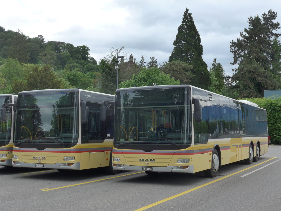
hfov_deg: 36.8
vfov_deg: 28.0
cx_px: 140
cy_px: 106
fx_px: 422
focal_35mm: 52
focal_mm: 10.7
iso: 160
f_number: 3.3
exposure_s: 1/800
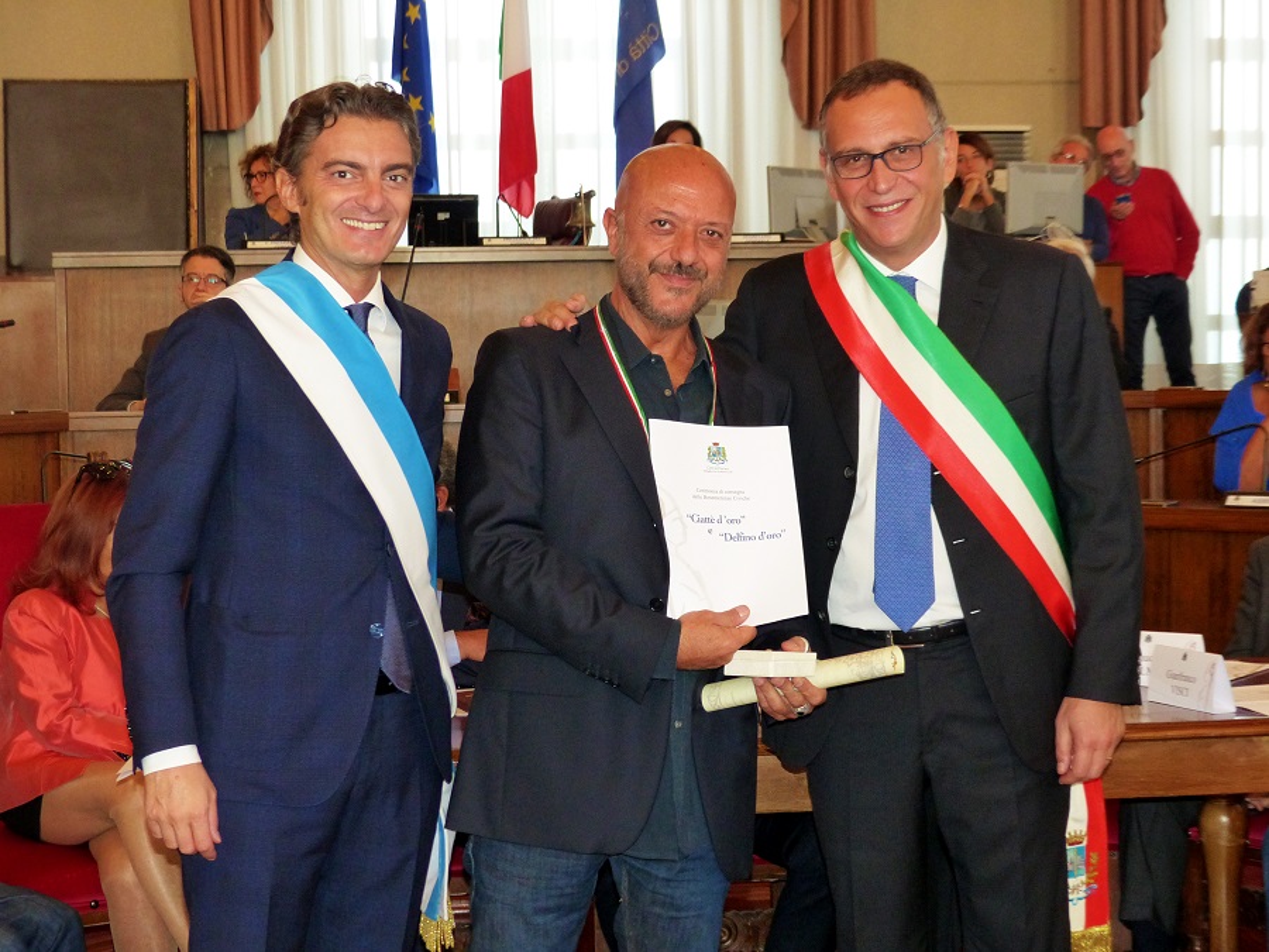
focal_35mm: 66
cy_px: 476
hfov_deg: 29.4
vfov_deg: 22.3
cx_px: 634
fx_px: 2420
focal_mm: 11.9
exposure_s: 1/60
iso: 400
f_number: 2.8
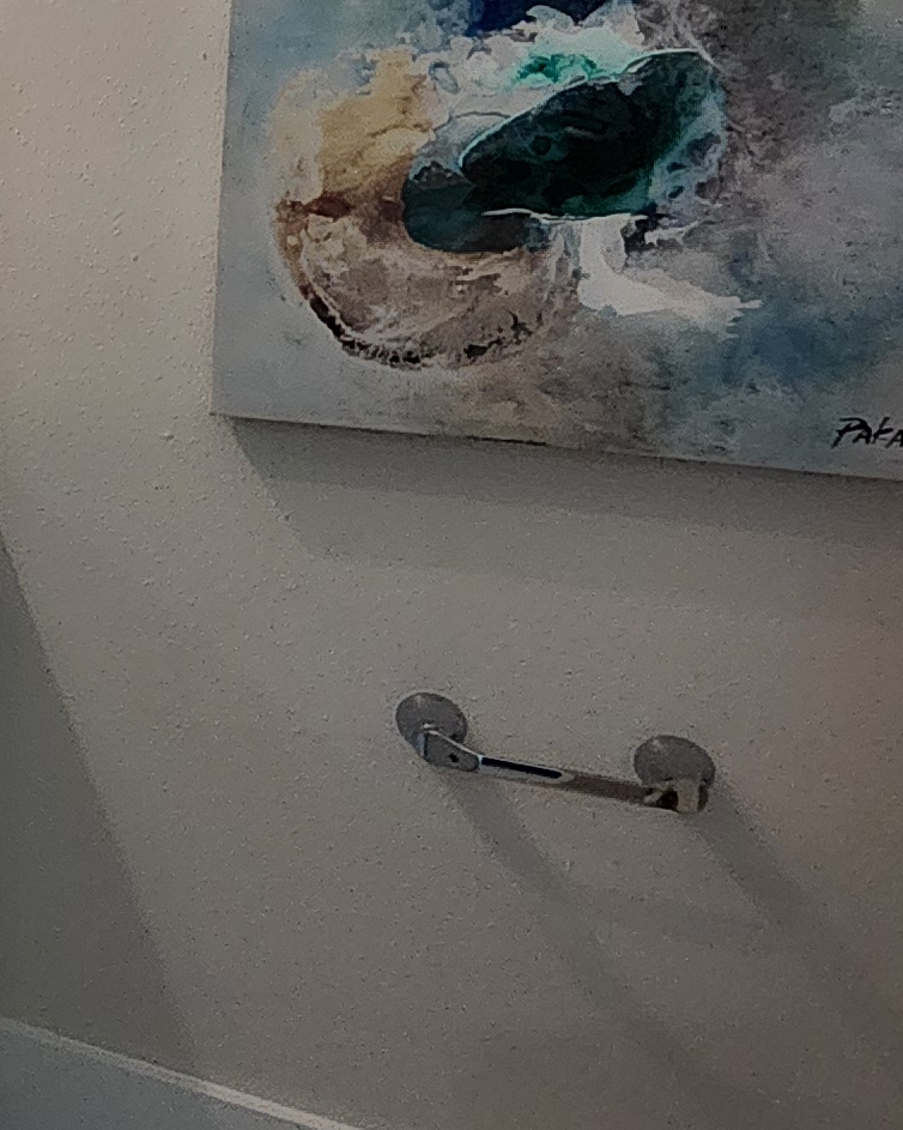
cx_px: -450
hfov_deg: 27.0
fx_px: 1303
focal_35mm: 39
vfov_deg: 44.9
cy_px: 249
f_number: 2.2
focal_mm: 1.13
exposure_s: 1/60
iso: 100
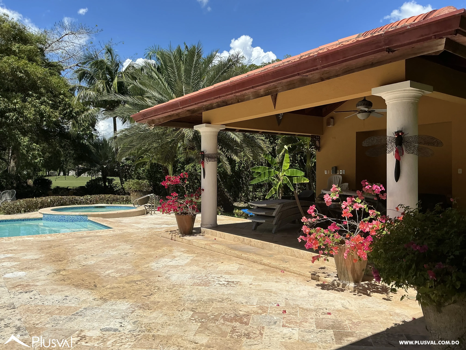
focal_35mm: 28
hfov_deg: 63.4
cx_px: 233
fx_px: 377
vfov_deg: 49.7
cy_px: 175
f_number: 1.8
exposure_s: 1/2959
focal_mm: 3
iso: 25
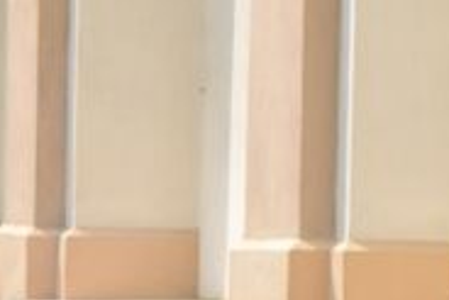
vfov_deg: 5.1
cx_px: -705
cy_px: 318
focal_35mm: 267
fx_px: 3333
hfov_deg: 7.2
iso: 100
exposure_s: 1/200
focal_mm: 32
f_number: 10
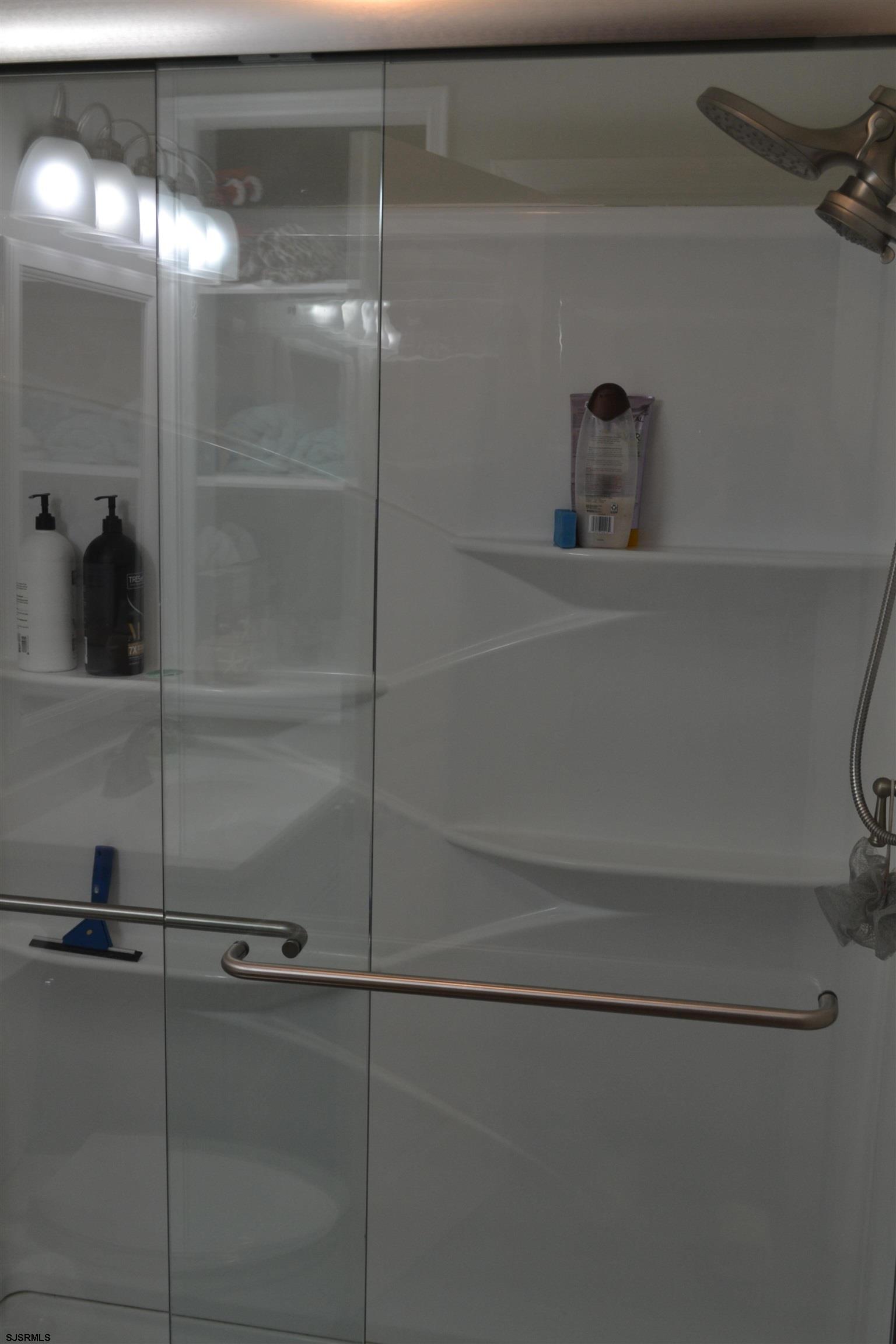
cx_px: 448
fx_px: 1456
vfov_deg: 49.6
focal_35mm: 39
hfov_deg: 34.2
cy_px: 672
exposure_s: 1/100
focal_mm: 26
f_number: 5
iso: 400
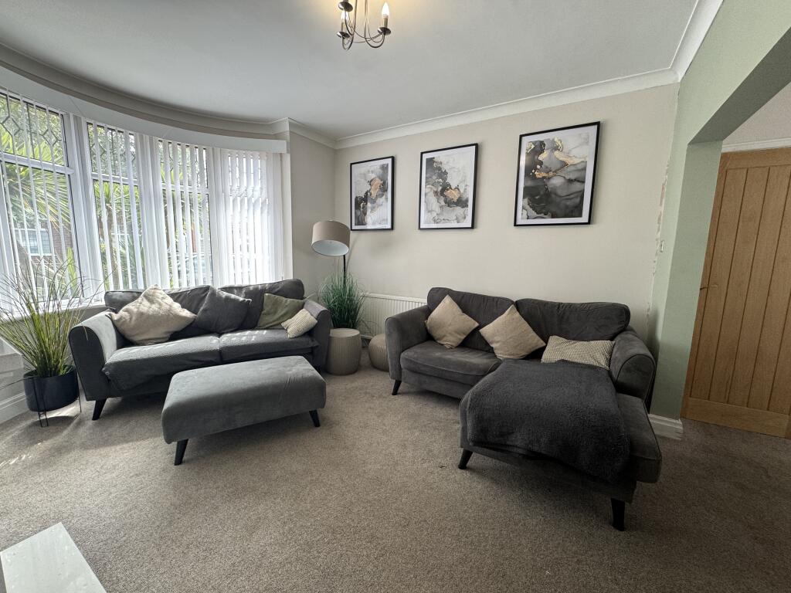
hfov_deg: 102.1
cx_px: 396
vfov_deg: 85.7
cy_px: 296
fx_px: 320
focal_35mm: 14
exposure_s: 1/99
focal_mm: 2.22
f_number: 2.2
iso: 125
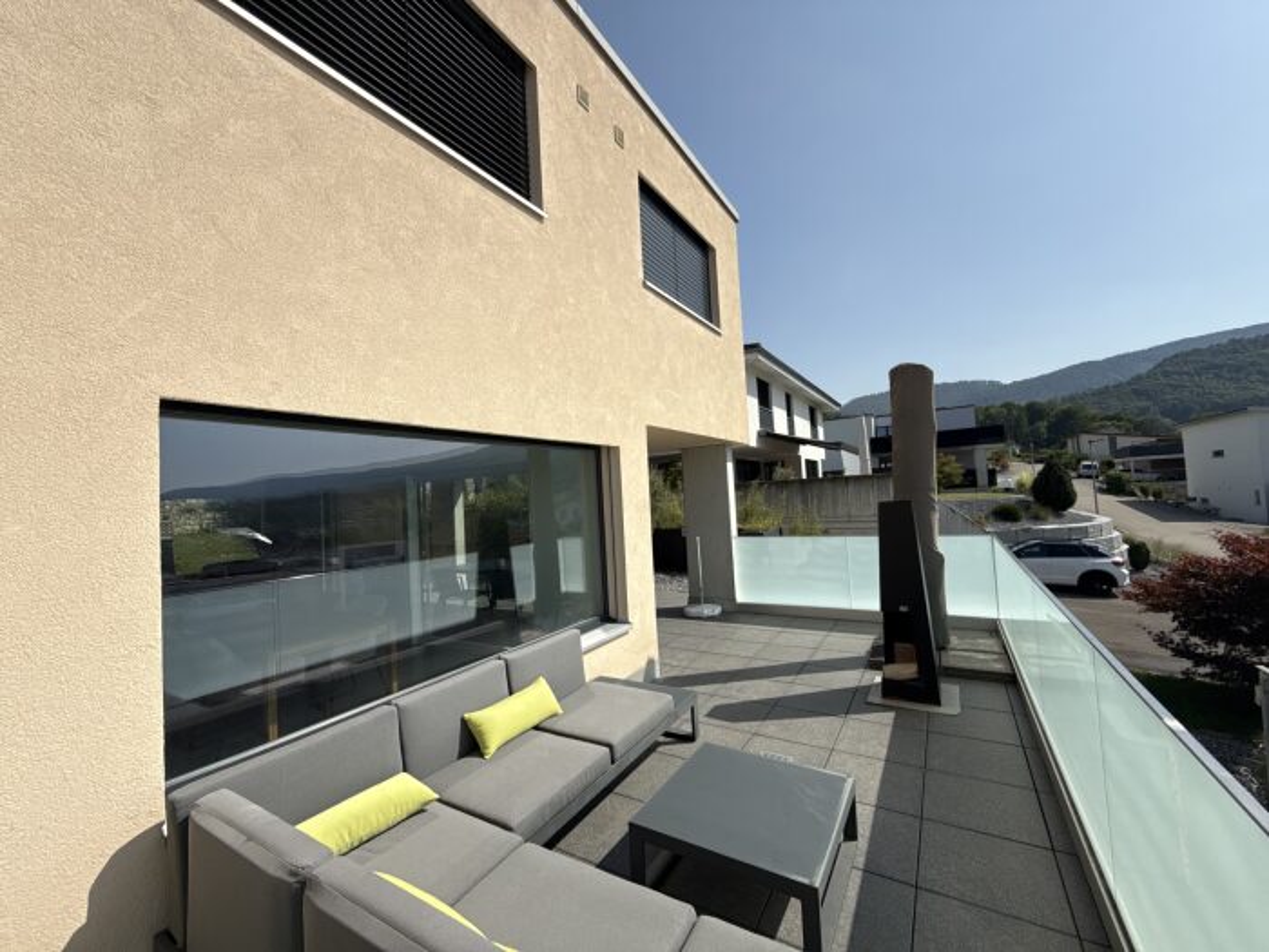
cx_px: 634
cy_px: 476
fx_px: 513
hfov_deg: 102.1
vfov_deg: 85.7
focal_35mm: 14
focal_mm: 2.22
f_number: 2.2
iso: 50
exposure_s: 1/3460
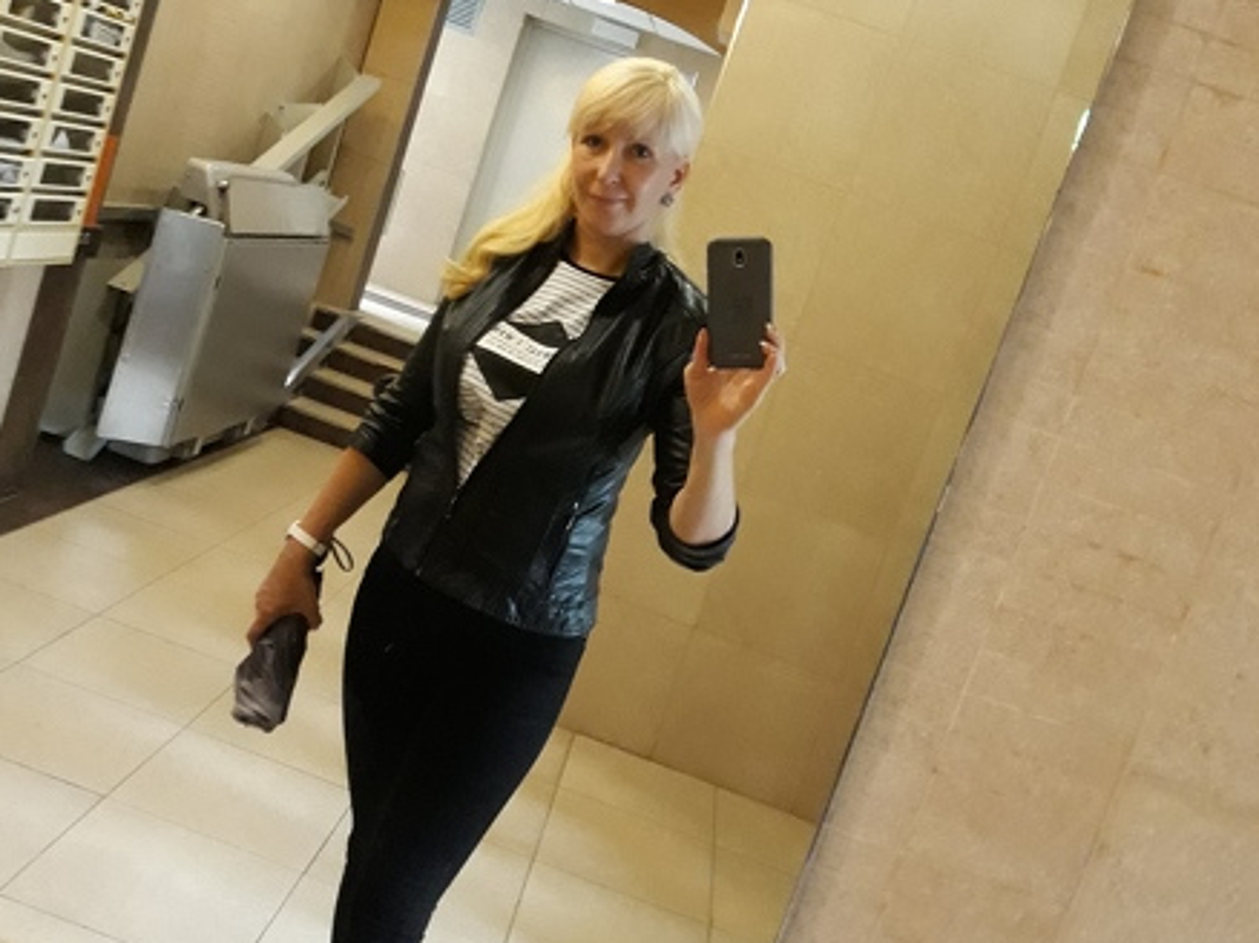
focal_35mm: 37
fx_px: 1345
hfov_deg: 50.2
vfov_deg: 38.6
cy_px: 420
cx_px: 641
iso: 640
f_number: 1.7
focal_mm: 3.71
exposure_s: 1/25
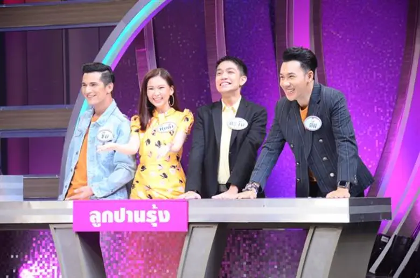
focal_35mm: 128
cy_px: 139
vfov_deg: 10.7
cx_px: 210
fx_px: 1484
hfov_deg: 16.1
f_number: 5.3
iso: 2000
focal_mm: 85
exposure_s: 1/200
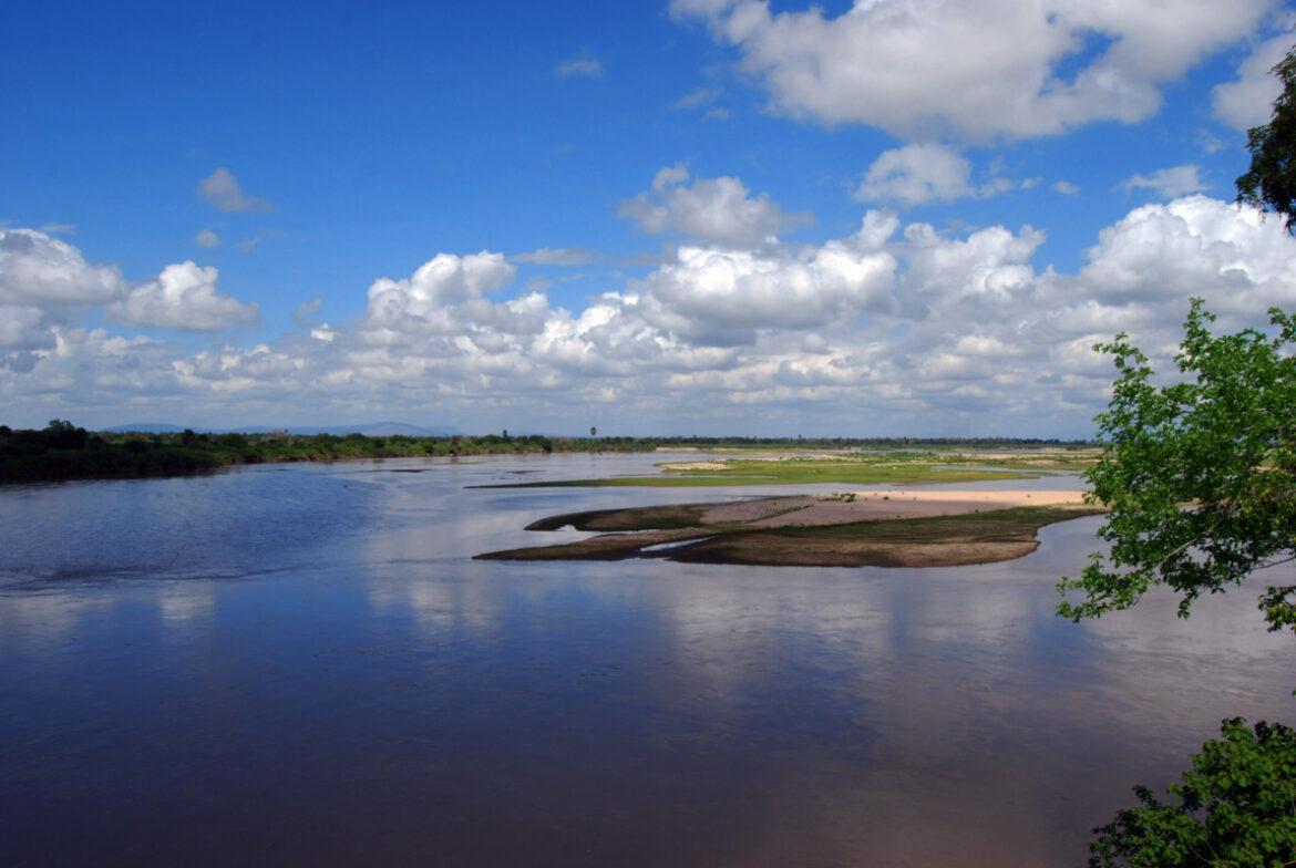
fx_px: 973
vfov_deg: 48.1
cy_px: 434
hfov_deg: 67.3
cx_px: 648
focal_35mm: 27
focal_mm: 18
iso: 200
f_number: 10
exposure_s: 1/400
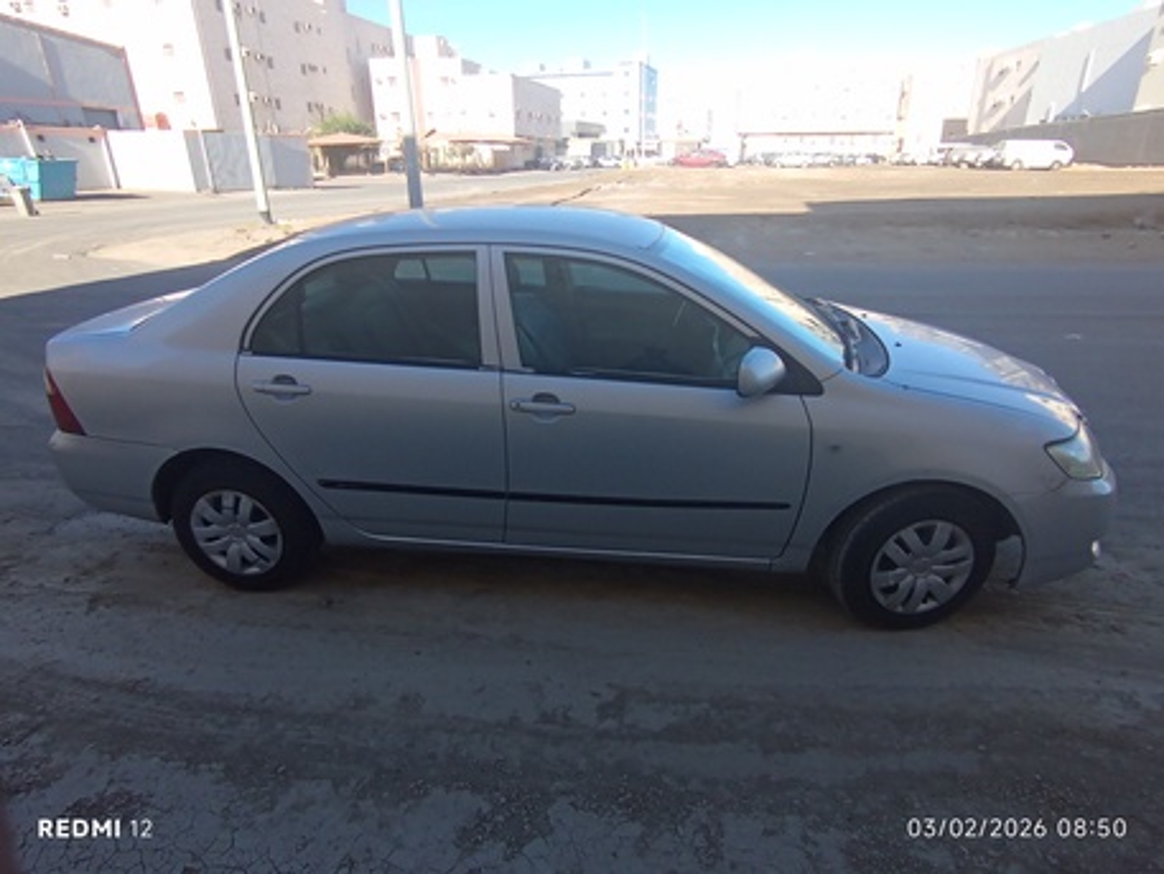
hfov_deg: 94.5
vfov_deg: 78.1
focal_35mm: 16
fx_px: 538
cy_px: 437
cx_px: 582
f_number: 2.2
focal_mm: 1.65
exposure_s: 1/615
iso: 50
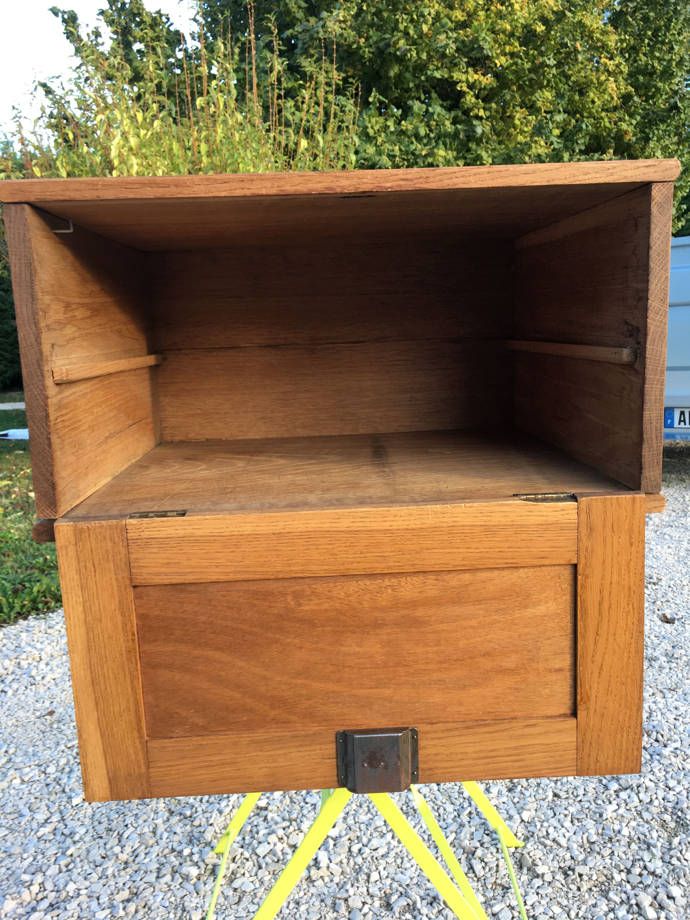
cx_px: 345
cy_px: 460
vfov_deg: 61.7
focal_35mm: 29
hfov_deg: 48.2
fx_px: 771
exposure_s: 1/100
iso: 40
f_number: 2.2
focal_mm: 4.15
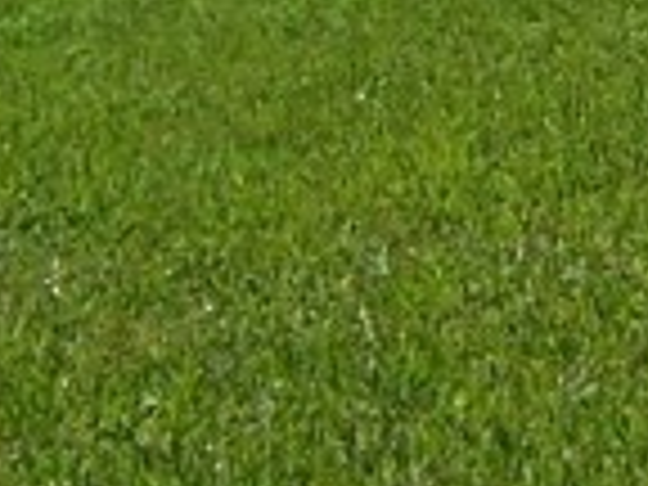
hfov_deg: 7.8
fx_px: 4380
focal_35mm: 234
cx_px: 1584
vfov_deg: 5.9
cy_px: -950
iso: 80
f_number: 4
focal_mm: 5.5
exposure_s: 1/750
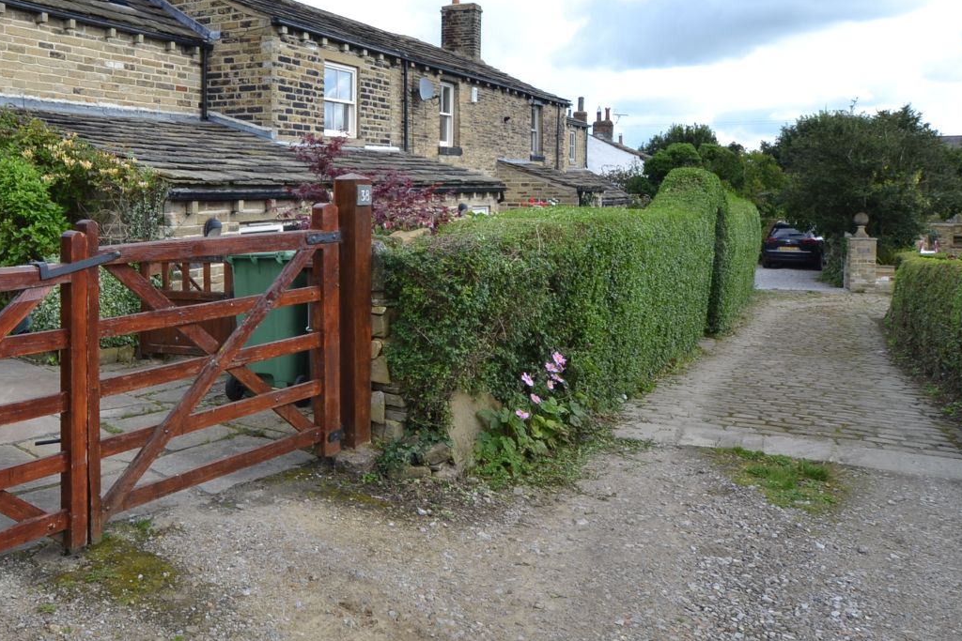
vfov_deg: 42.9
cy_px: 202
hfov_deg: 61.0
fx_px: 802
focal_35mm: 30
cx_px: 356
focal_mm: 10
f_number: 6.3
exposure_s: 1/160
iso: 100
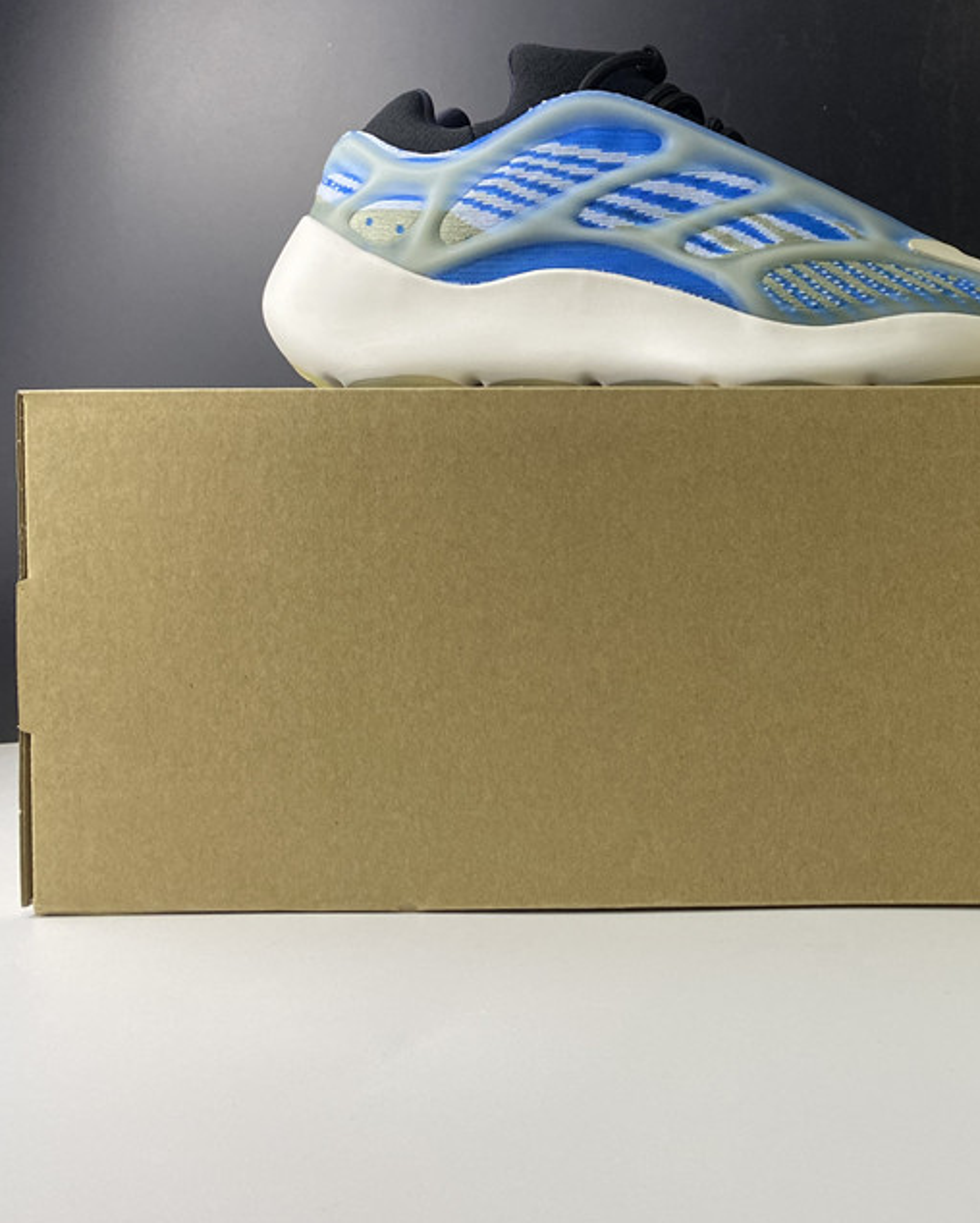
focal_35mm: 40
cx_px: 932
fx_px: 1449
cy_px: 548
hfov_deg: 34.7
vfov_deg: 45.7
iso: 125
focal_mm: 4.25
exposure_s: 1/81
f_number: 1.8
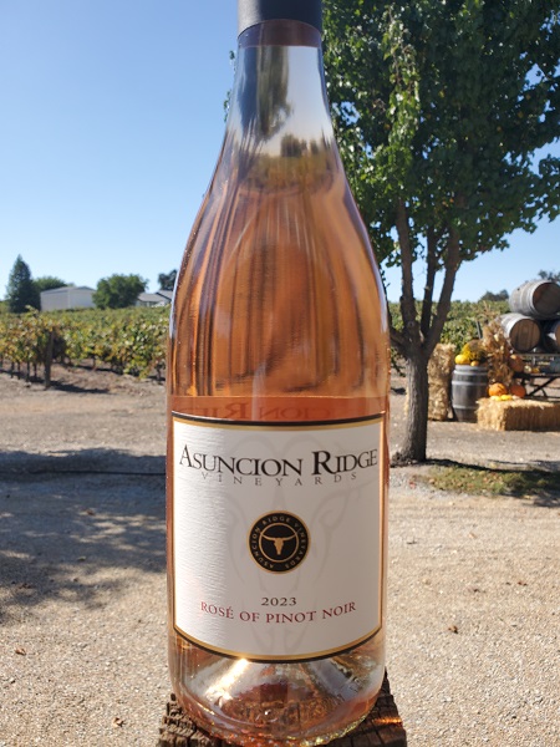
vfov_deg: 67.3
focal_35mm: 26
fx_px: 561
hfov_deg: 53.1
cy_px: 374
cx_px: 280
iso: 50
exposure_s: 1/1127
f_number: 2.4
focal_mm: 4.3
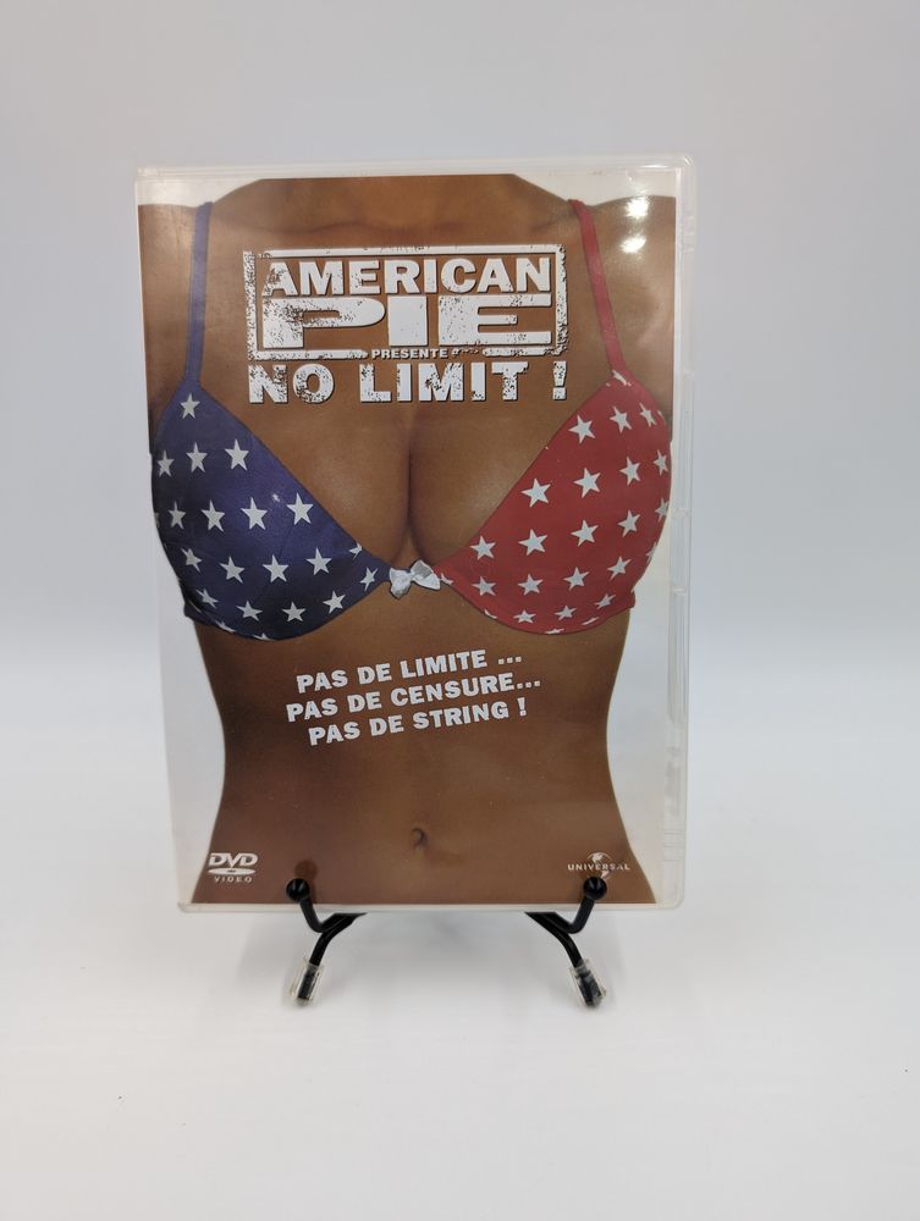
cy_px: 610
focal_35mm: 24
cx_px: 460
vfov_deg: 71.5
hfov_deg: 56.9
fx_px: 848
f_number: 1.68
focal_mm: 6.9
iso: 63
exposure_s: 1/52.8
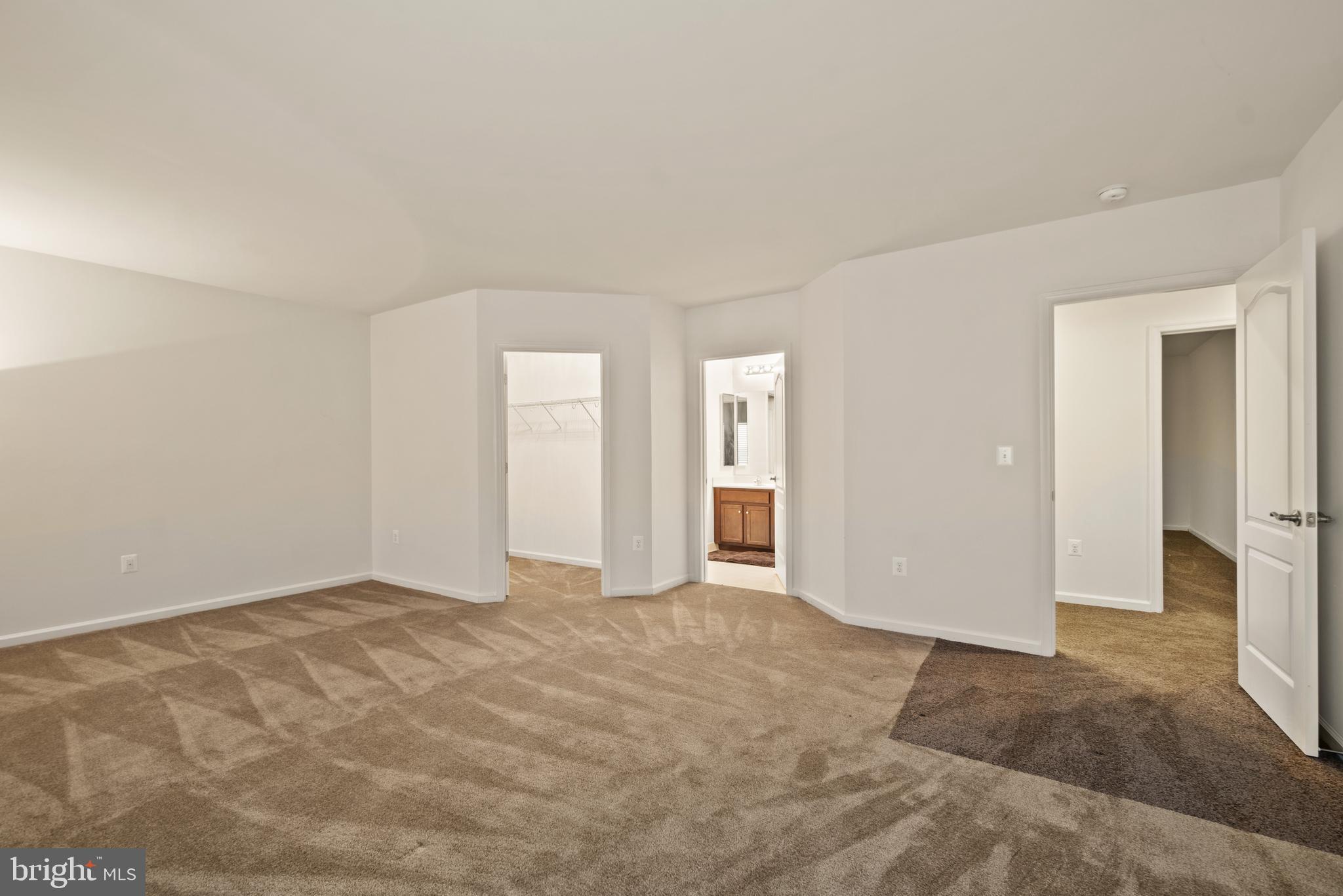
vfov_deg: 77.3
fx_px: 560
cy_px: 448
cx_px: 672
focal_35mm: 15
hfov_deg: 100.4
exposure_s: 5
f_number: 8
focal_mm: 10
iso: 100
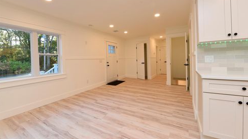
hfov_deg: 103.0
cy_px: 60
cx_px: 124
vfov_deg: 70.2
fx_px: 99
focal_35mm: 15
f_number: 11
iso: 200
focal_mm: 14
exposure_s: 1/10
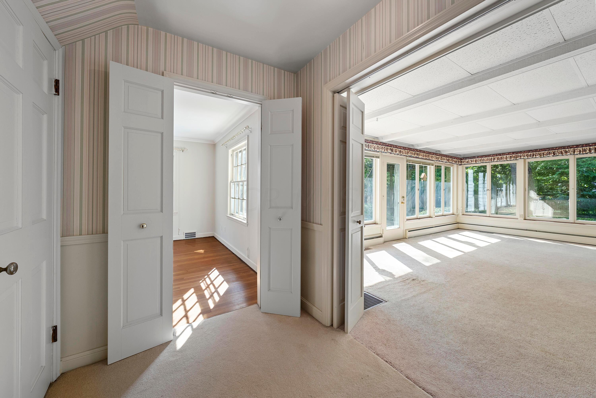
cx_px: 298
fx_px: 215
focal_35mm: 13
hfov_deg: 108.3
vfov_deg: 85.5
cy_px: 199
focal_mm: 13
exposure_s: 1/10
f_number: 9
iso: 640
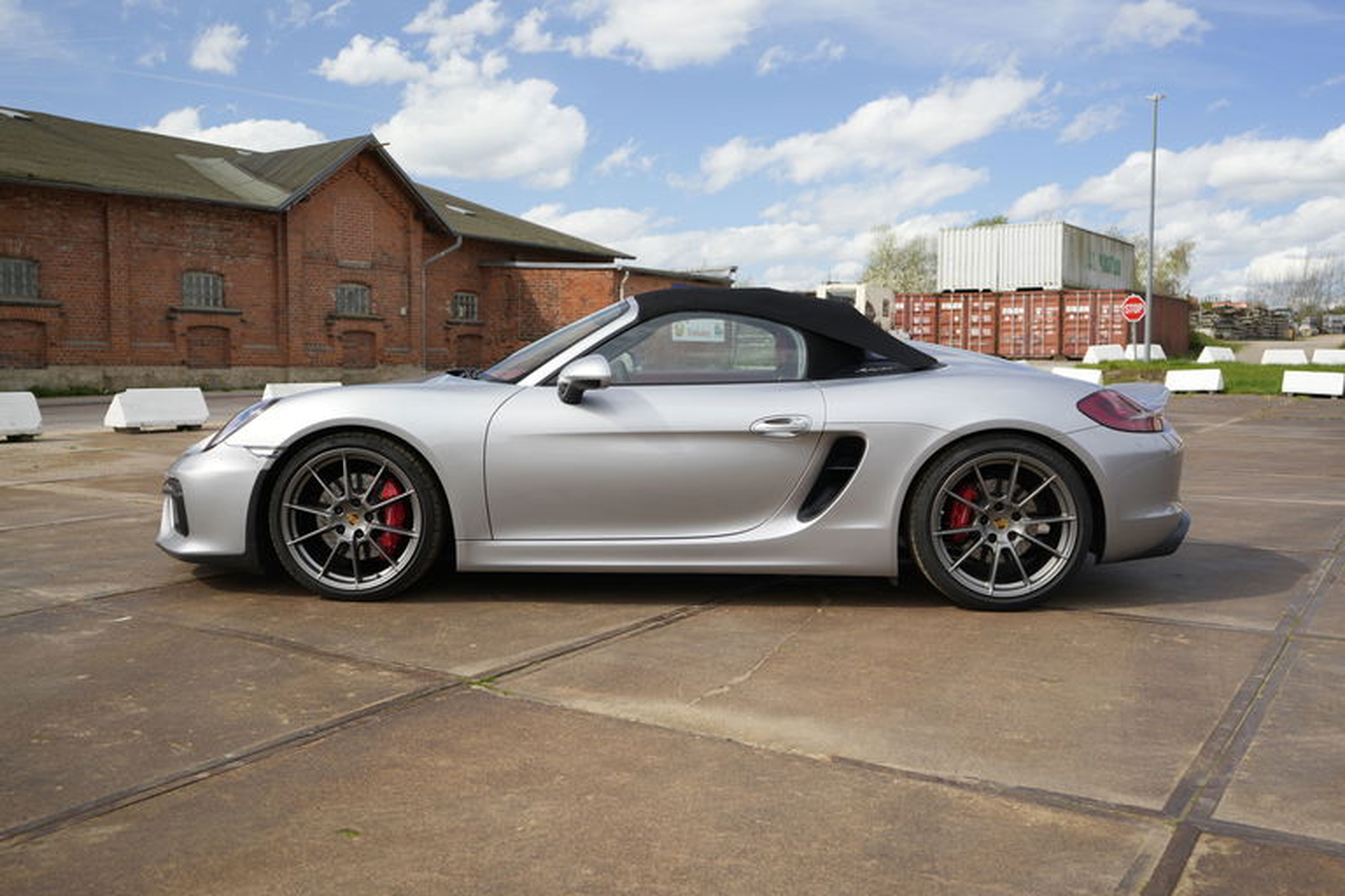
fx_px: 1195
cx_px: 672
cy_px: 448
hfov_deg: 58.7
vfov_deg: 41.1
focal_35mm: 32
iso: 125
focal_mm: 32
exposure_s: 1/400
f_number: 4
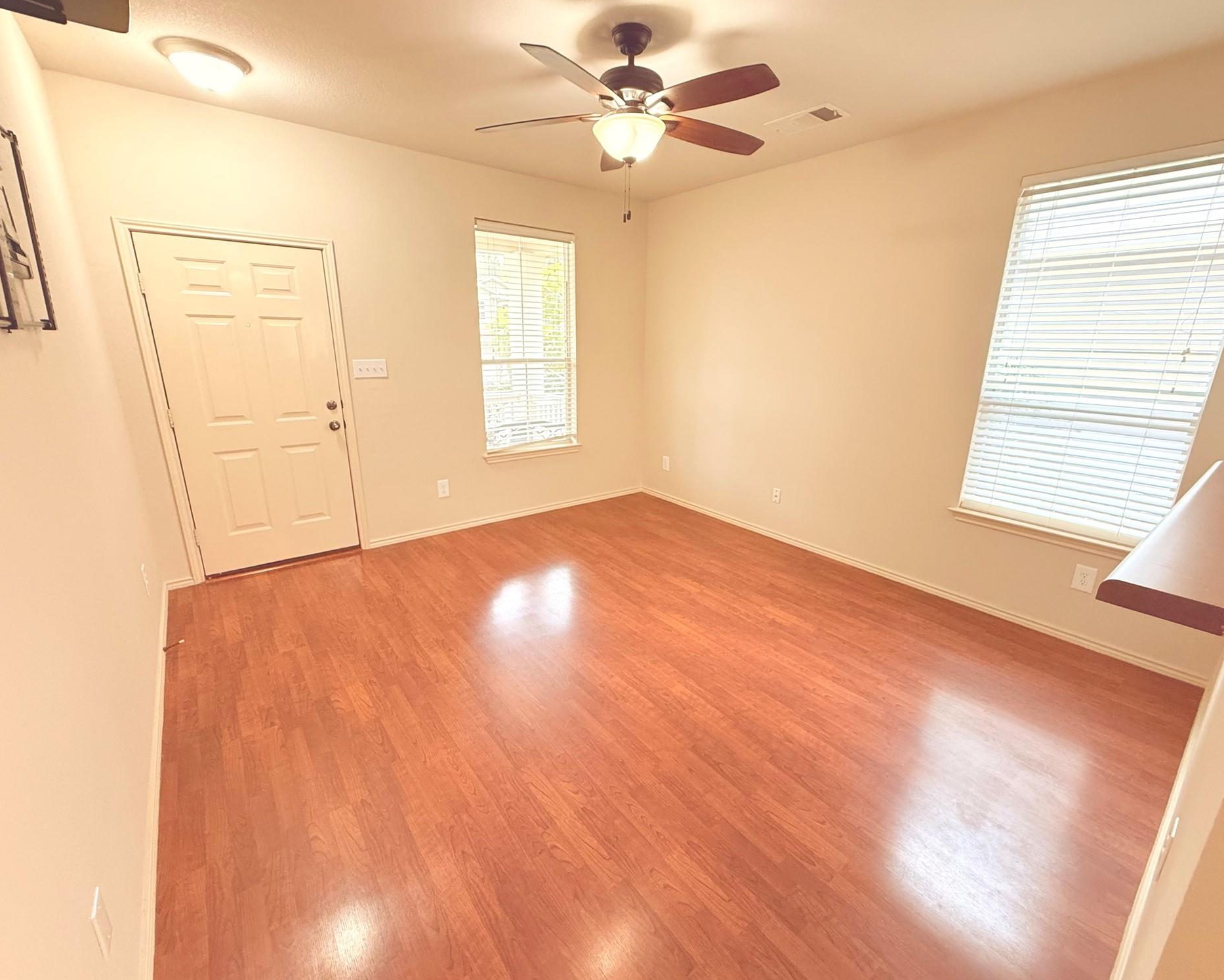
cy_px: 488
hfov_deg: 96.8
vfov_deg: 84.0
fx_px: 543
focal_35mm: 15
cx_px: 626
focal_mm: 2.22
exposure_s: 1/60
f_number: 2.2
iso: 320
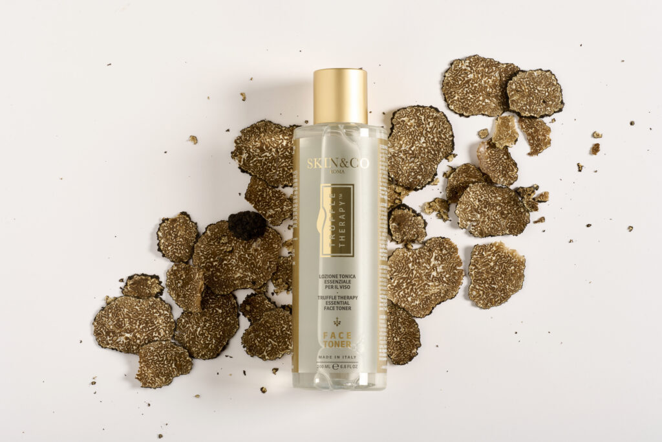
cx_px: 331
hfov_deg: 19.5
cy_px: 221
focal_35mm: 105
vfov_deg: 13.0
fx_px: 1931
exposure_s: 1/160
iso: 100
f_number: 18
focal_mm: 105
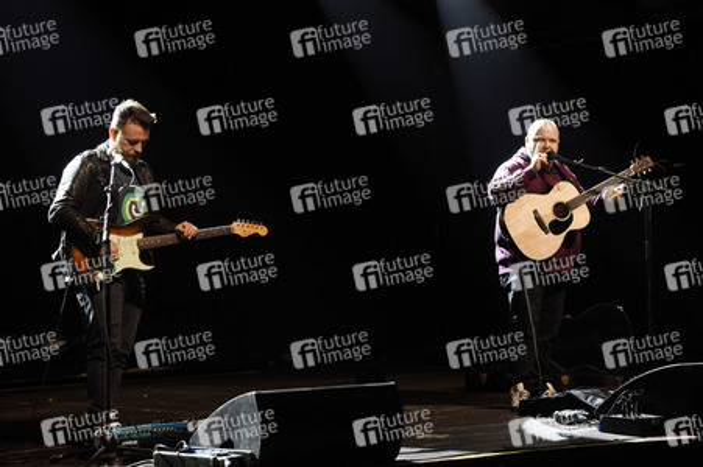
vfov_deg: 19.4
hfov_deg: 28.9
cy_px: 234
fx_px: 1366
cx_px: 352
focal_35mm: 70
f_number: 5.6
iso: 500
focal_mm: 70
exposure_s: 1/80
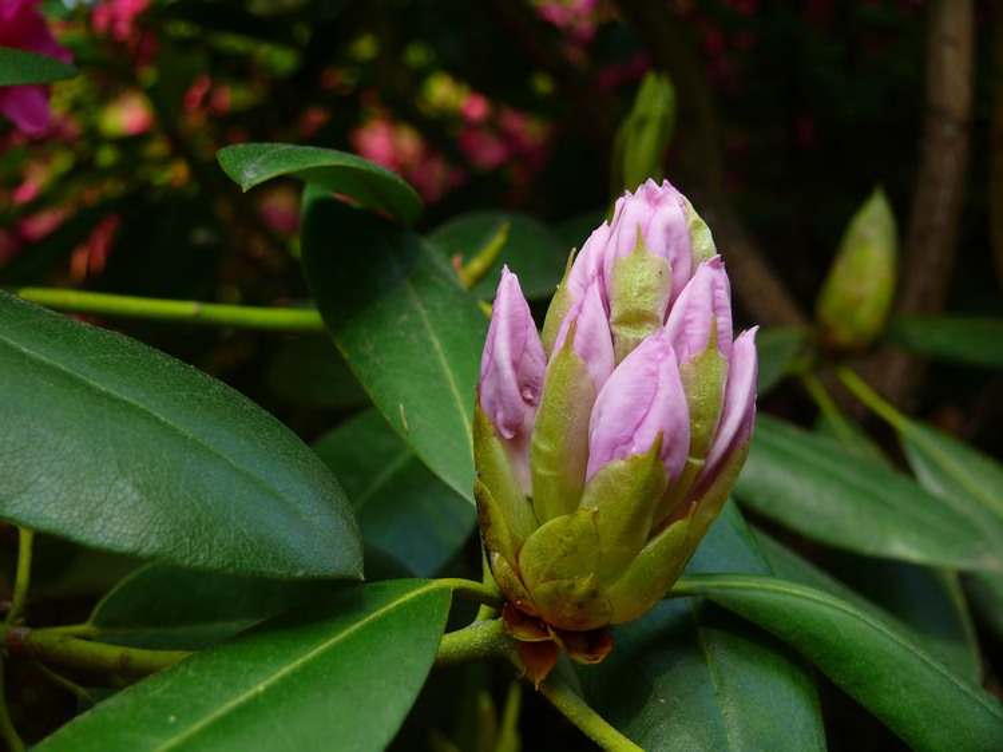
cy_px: 376
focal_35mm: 57
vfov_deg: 25.6
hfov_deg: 33.8
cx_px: 502
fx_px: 1651
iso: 100
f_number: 3.2
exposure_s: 1/125
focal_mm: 12
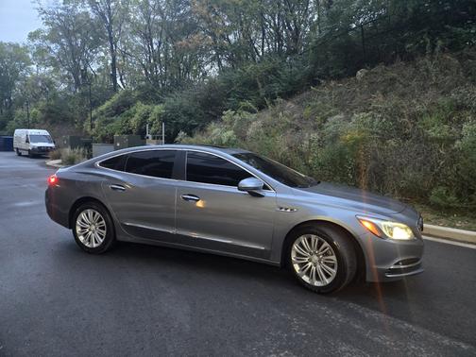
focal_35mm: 23
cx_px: 238
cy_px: 178
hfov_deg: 73.9
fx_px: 316
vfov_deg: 58.9
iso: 1000
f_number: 1.8
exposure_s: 1/60
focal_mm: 5.4
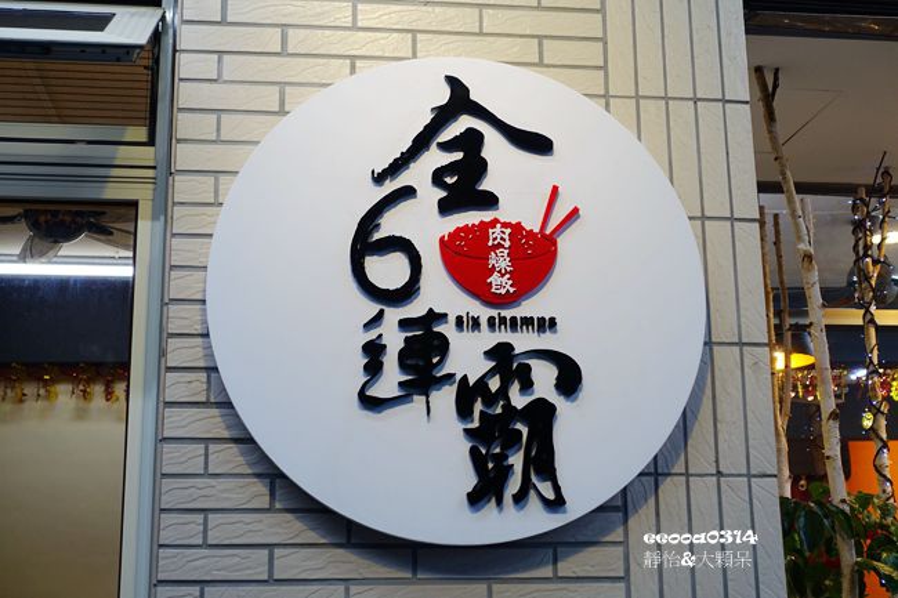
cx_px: 449
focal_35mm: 51
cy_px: 299
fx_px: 1272
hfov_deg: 38.9
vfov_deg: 26.5
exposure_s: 1/60
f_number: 2.8
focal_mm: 18.7
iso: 200
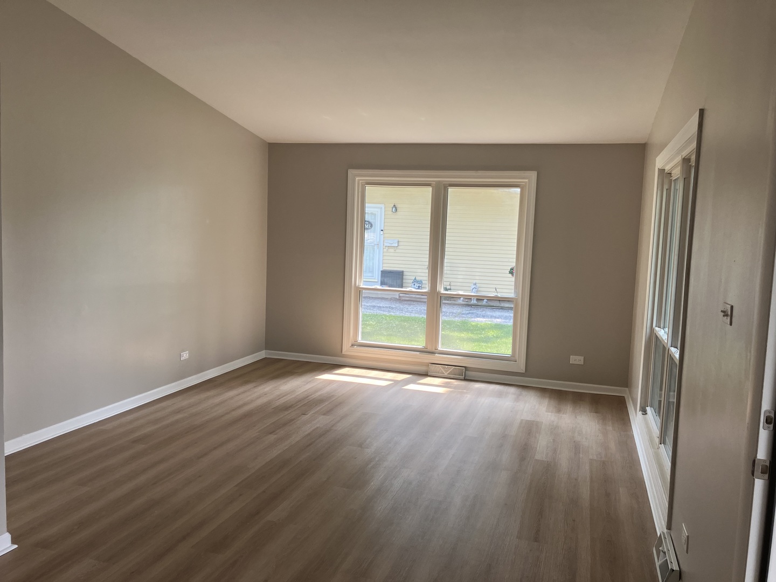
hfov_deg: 63.4
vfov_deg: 49.7
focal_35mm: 28
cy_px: 291
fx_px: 628
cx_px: 388
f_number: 1.8
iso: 50
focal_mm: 3.99
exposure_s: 1/121
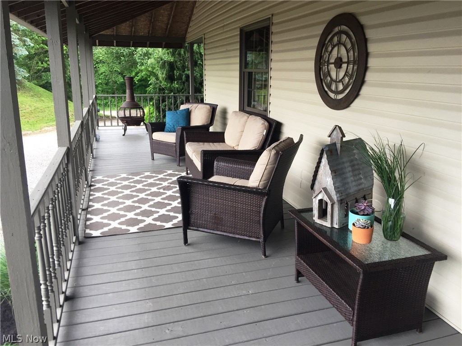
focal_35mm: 29
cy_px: 173
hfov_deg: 61.7
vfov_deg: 48.2
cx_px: 231
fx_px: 387
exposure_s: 1/120
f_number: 2.2
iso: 50
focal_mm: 4.15
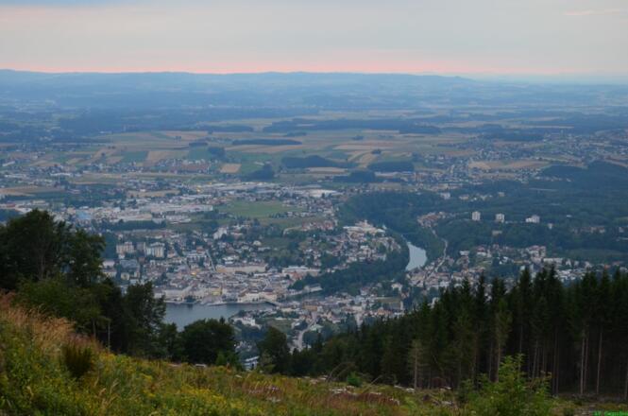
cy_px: 208
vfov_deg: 21.5
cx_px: 314
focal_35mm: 63
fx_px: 1096
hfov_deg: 32.0
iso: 900
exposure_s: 1/30
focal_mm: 42
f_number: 7.1
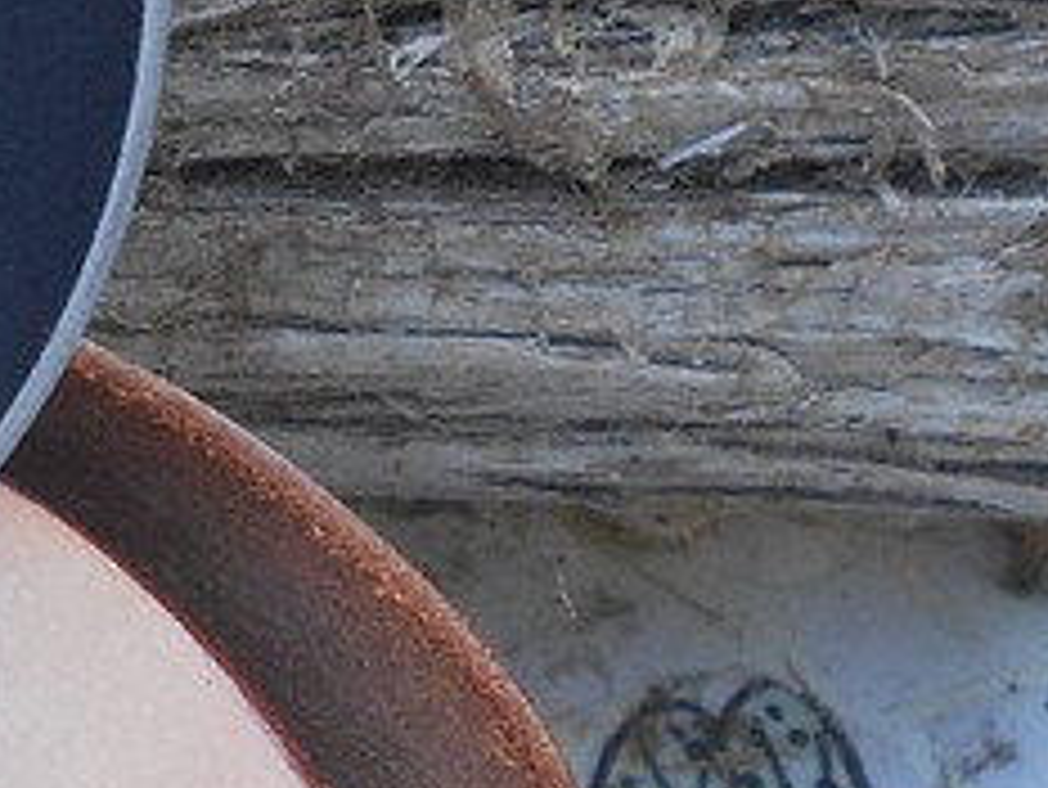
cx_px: -537
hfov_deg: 15.3
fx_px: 3605
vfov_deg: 12.4
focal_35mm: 119
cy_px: 126
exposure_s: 1/30
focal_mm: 4.6
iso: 80
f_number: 3.2
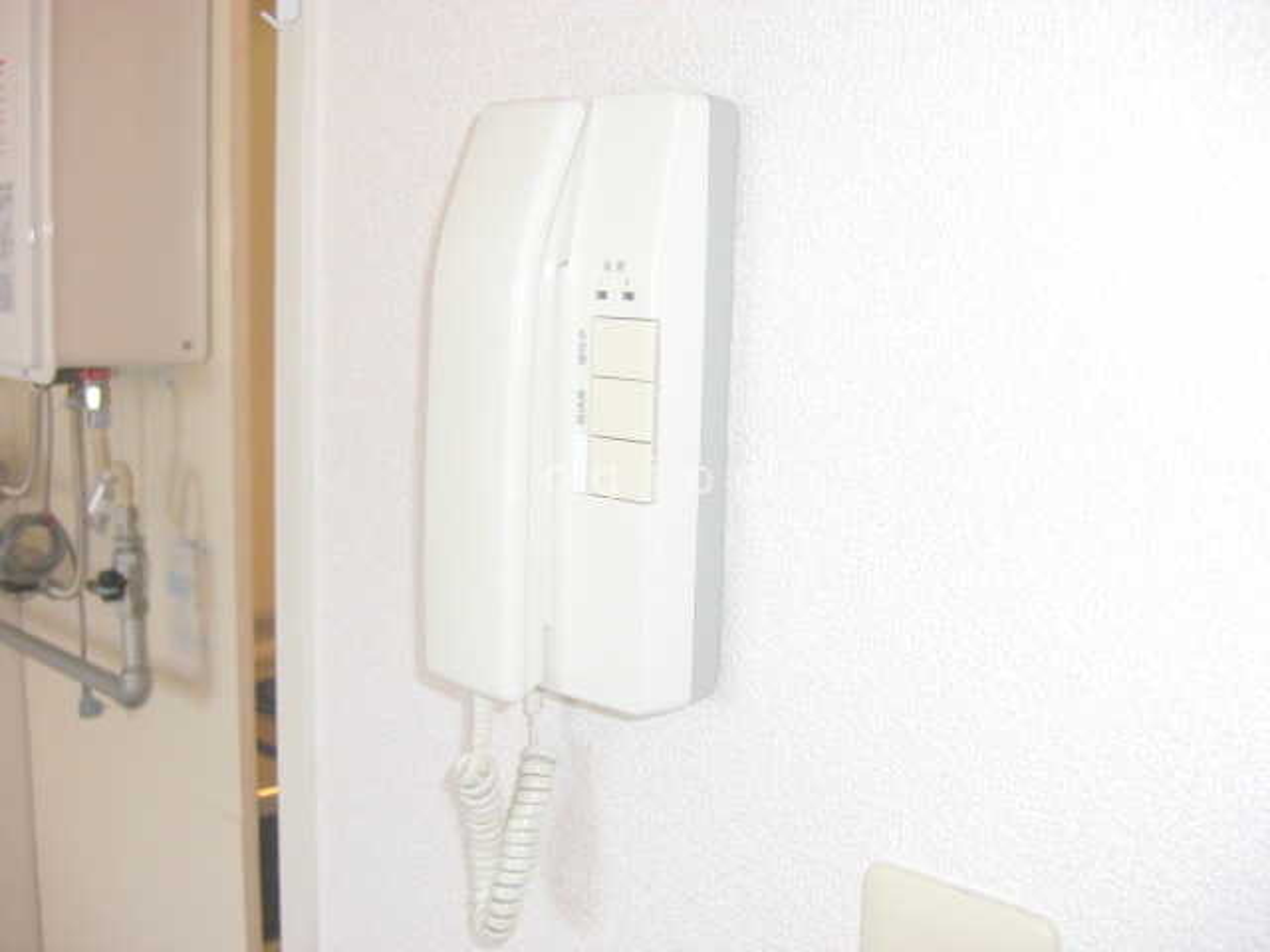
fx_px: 1394
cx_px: 635
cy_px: 476
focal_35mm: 38
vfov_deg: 37.7
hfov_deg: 49.0
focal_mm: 7.9
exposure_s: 1/100
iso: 100
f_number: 2.8
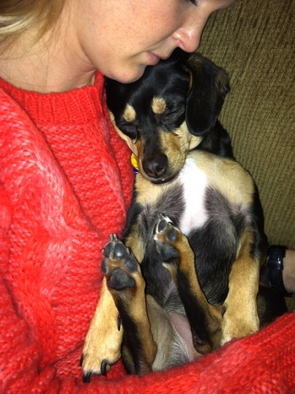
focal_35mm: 36
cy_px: 201
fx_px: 410
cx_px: 148
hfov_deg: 39.6
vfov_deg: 51.4
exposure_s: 1/15
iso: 100
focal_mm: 3.85
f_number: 2.8
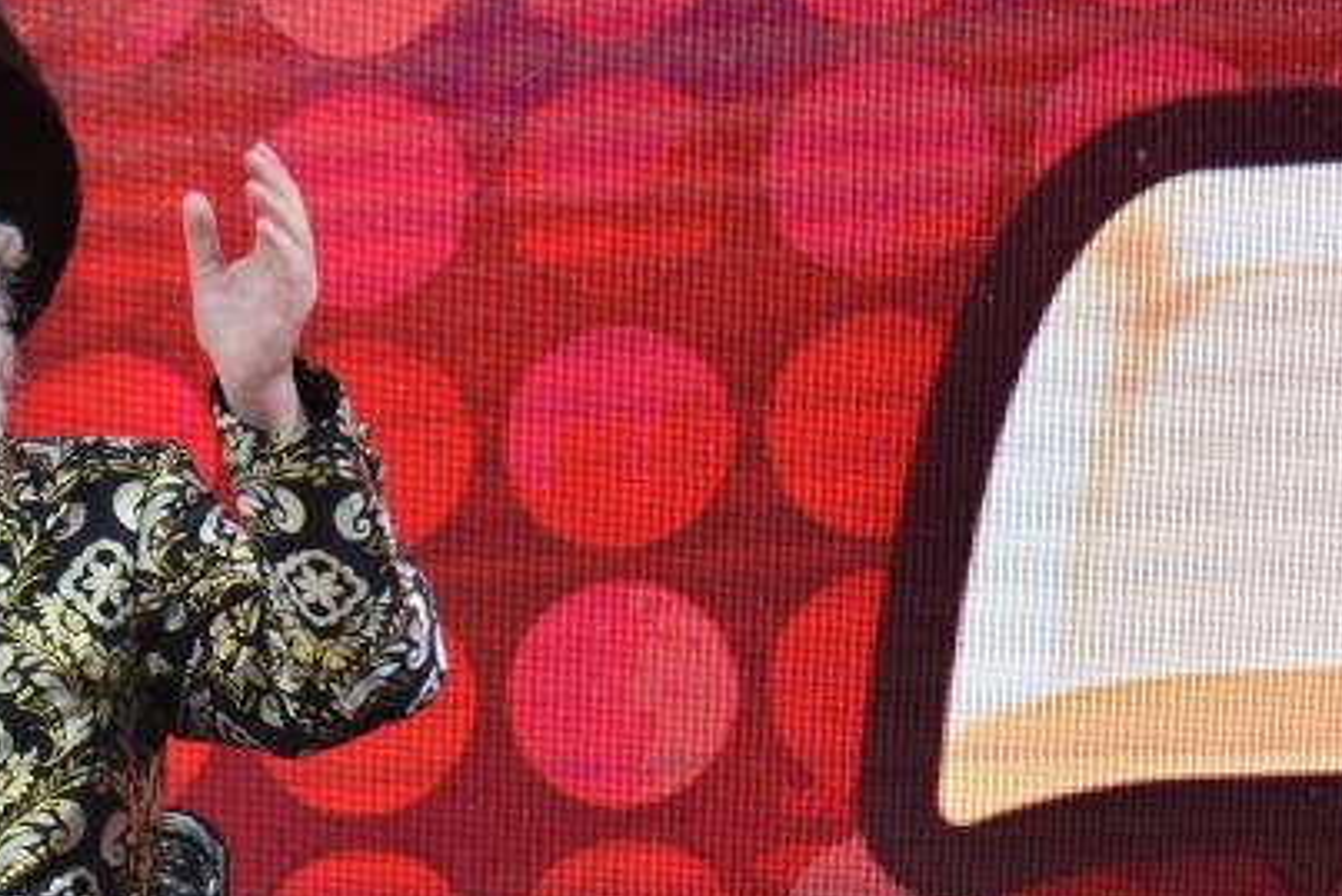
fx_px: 11373
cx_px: -150
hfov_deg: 6.7
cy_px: 455
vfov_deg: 4.5
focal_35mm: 305
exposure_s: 1/250
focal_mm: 120
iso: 640
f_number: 4
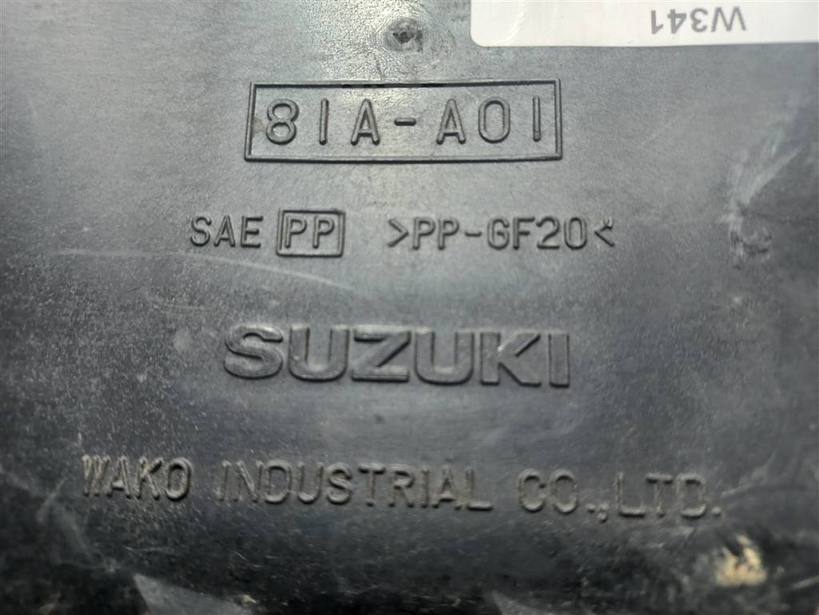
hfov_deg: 69.4
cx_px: 410
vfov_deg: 54.9
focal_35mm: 25
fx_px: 591
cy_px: 308
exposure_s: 1/50
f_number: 1.8
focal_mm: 4.6
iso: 50
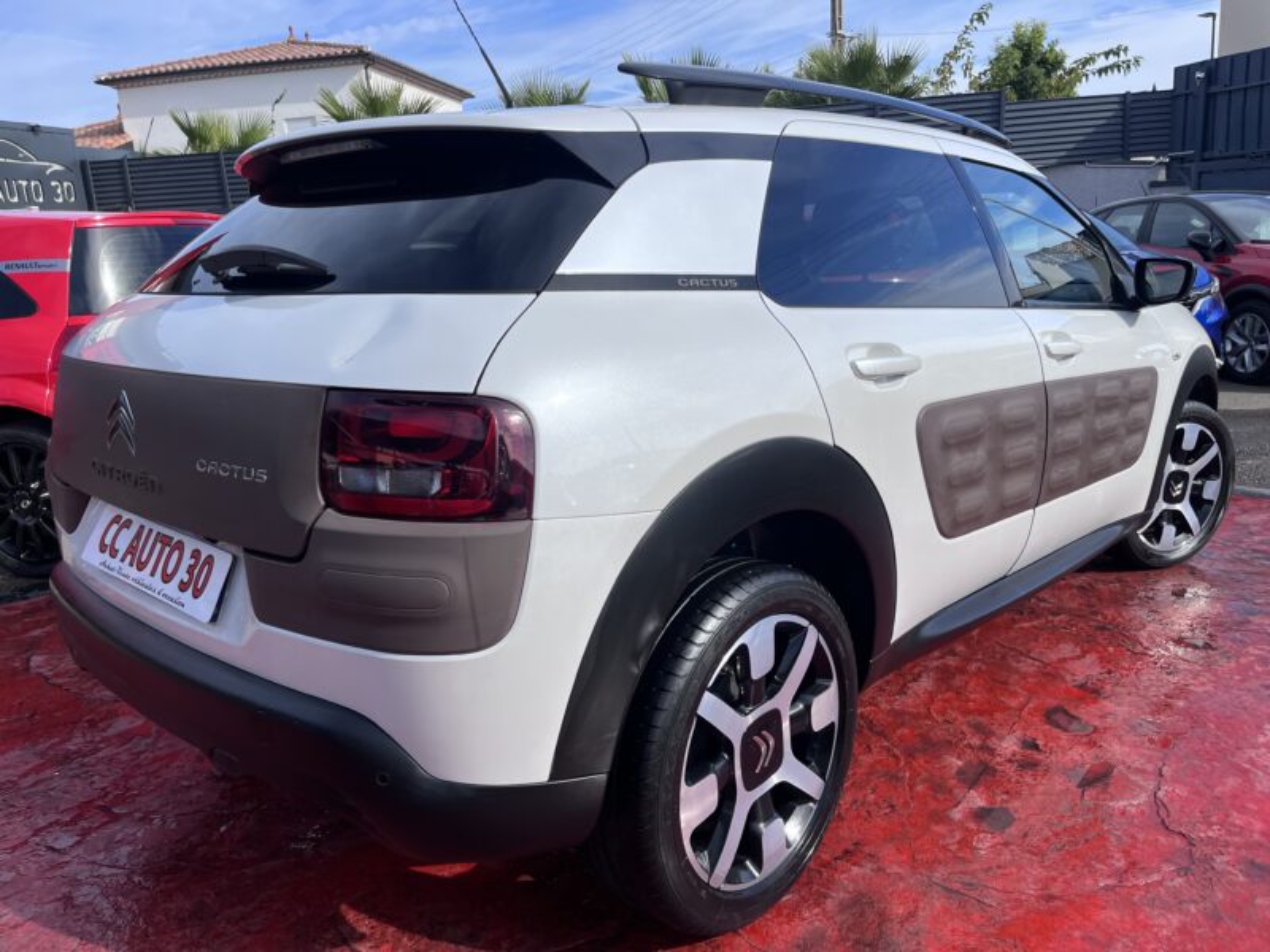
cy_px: 476
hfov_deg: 67.3
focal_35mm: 26
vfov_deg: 53.1
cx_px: 635
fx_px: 954
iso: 50
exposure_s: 1/3413
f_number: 1.6
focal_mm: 5.1
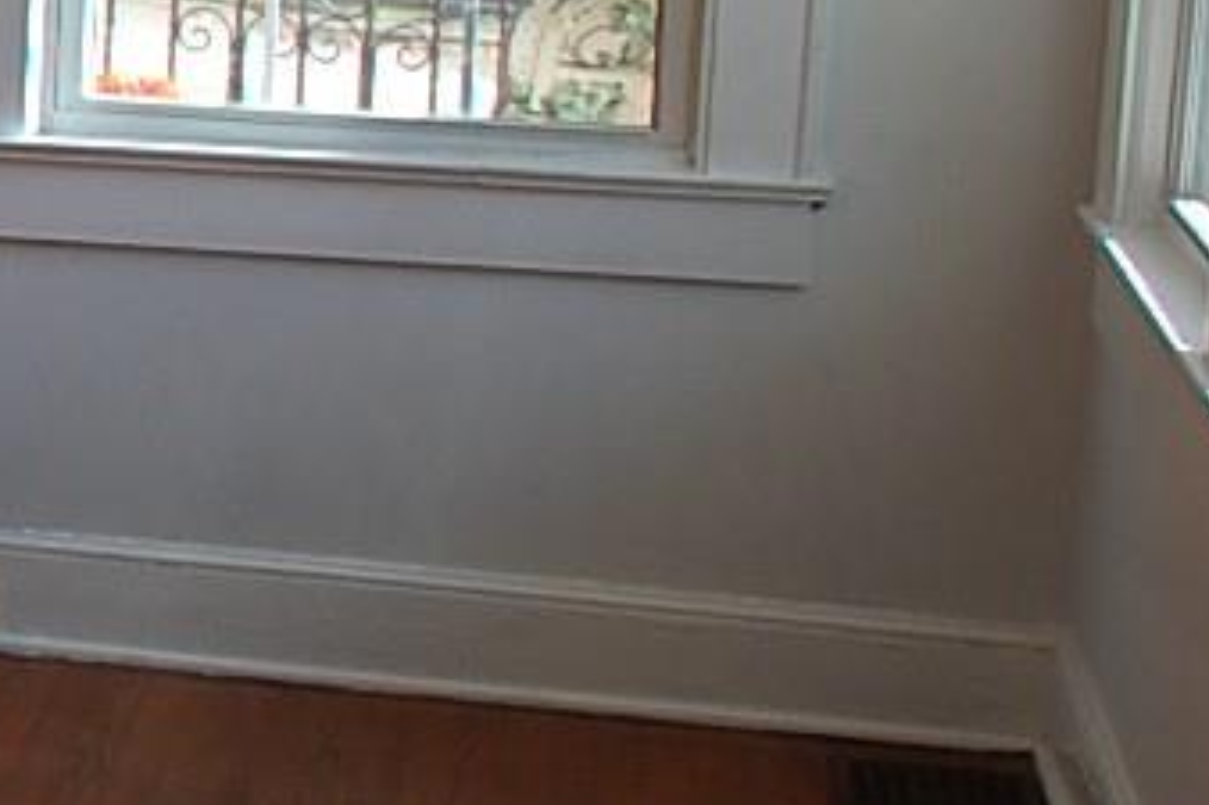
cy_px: 4
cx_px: -1406
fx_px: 4028
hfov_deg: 13.8
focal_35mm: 120
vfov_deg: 11.3
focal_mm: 18
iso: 400
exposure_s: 1/100
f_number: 5
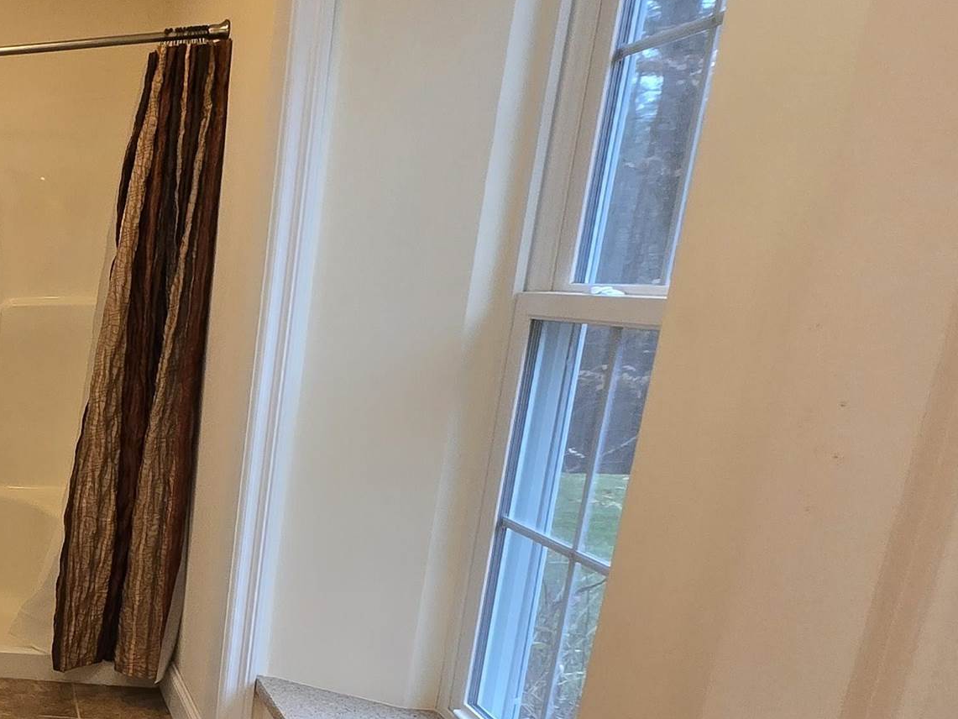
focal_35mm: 35
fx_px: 969
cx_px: -291
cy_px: 559
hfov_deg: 35.5
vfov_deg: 39.4
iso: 200
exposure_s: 1/60
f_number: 2.2
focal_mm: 1.7
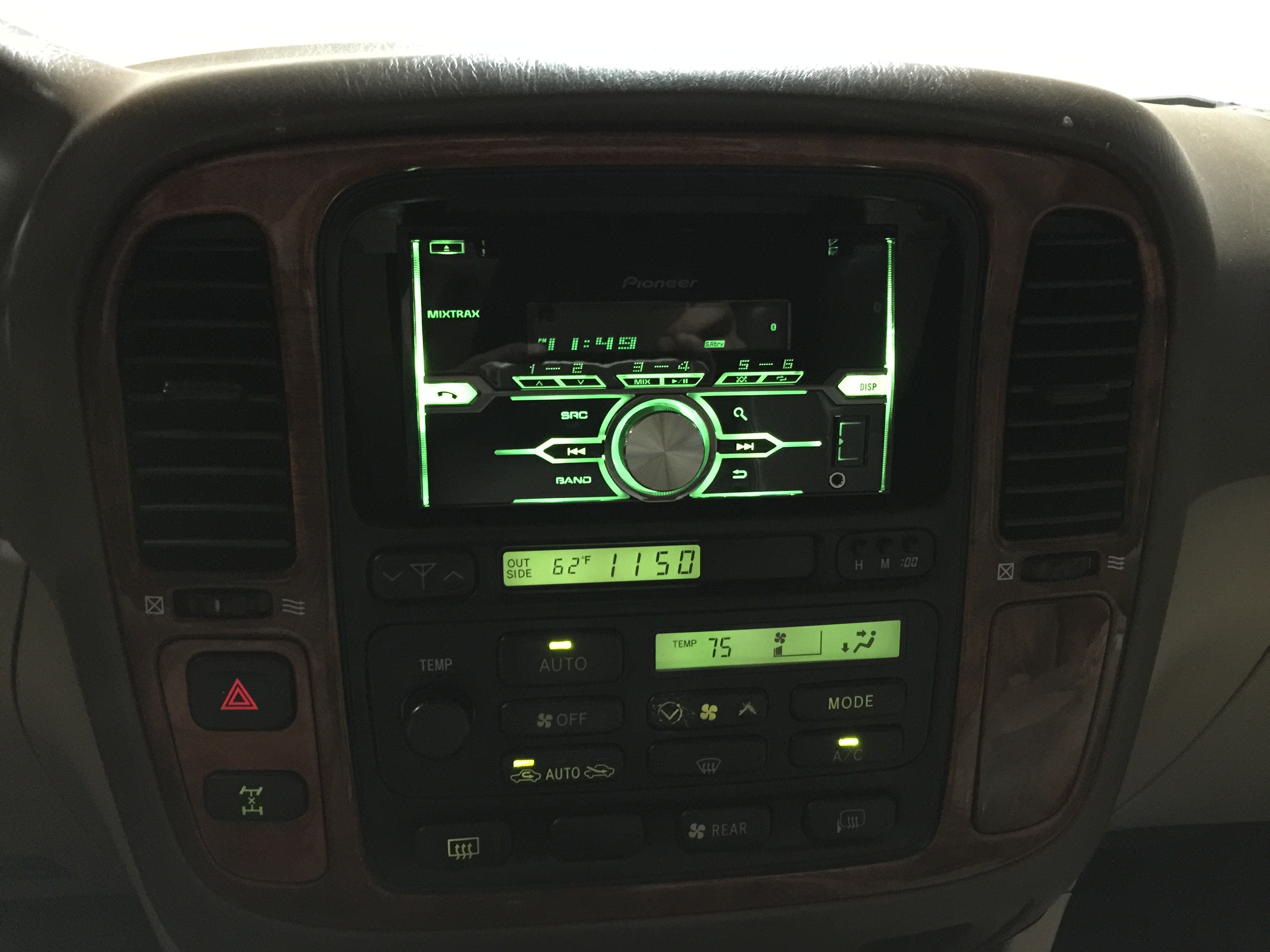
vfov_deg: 48.2
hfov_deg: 61.7
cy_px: 476
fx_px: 1064
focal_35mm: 29
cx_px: 635
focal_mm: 4.15
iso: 200
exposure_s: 1/4
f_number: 2.2
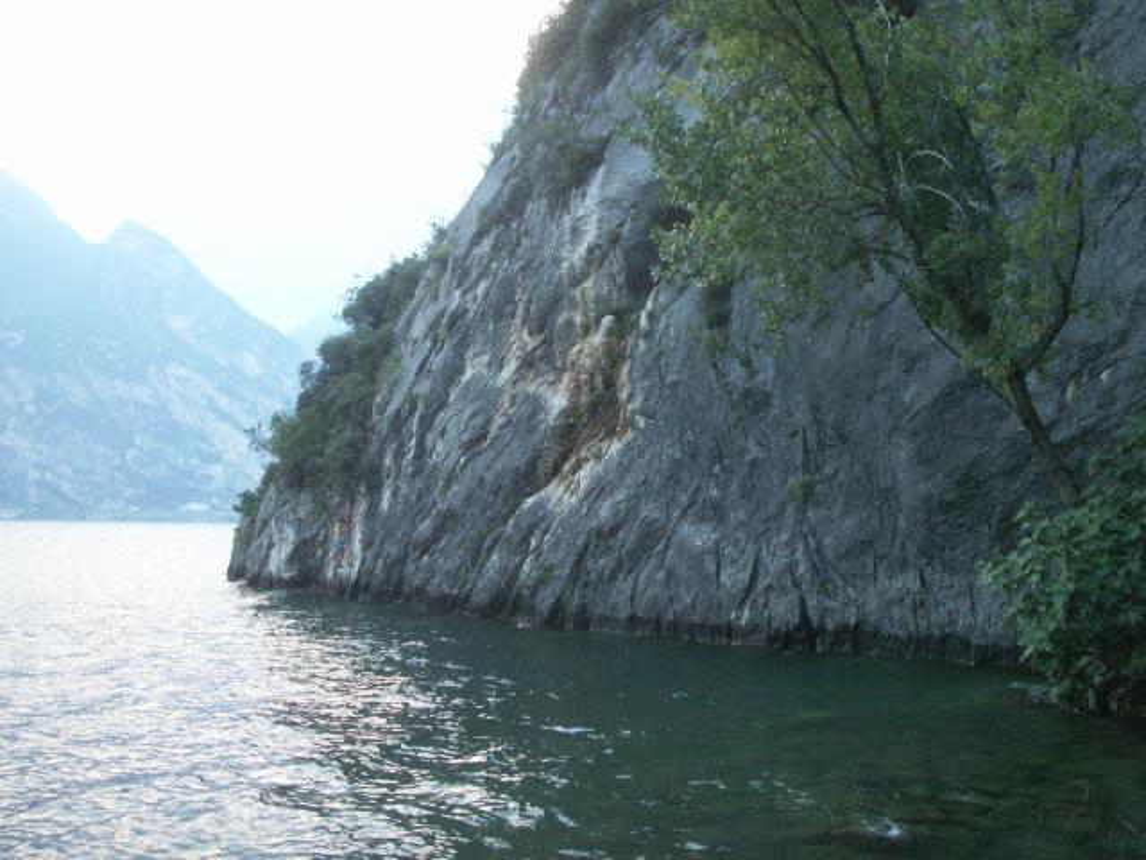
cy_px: 430
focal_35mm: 37
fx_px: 1225
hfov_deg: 50.1
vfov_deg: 38.7
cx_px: 573
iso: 160
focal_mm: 7.7
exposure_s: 1/40
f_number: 3.5
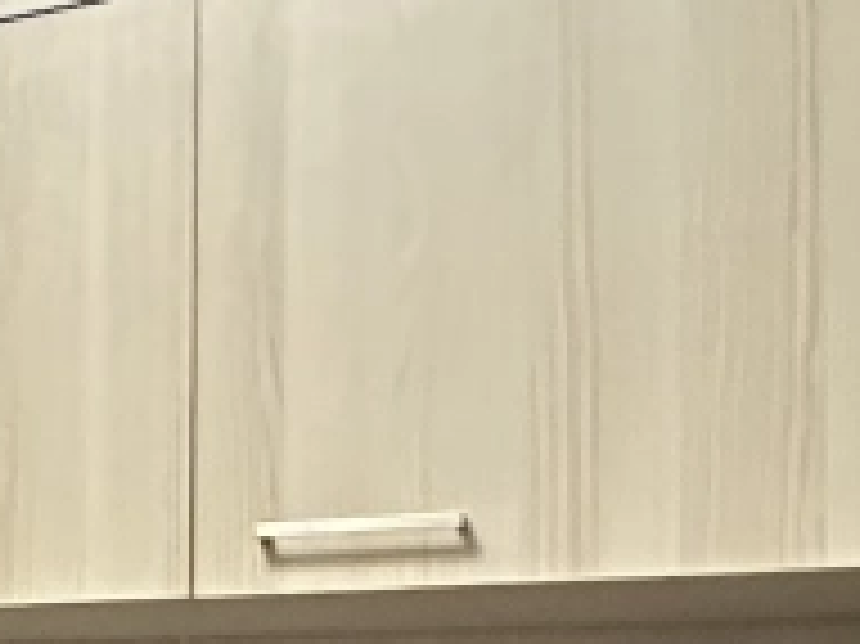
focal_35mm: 92
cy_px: 768
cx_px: -1279
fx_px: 2284
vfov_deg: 15.5
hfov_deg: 13.9
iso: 1250
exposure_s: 1/34
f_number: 2.2
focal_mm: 2.22
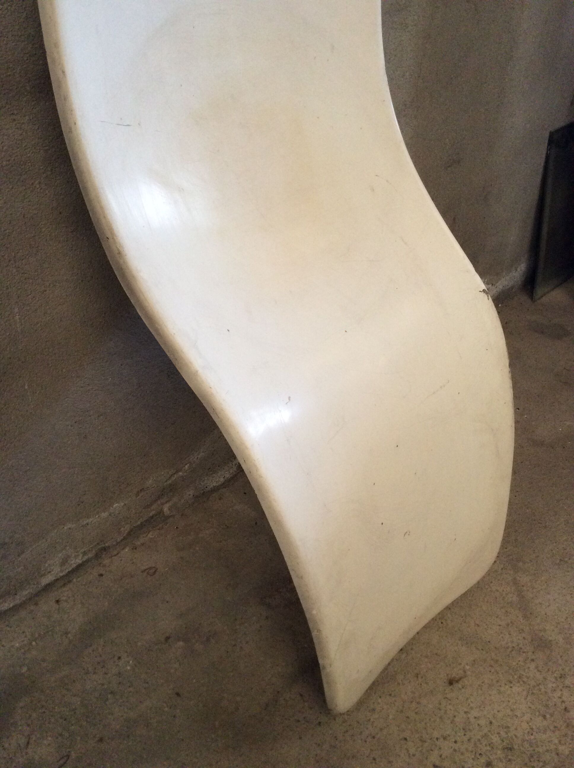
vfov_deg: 56.9
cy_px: 384
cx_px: 287
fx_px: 709
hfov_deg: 44.1
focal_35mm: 32
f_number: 2.4
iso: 160
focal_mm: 3.3
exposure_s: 1/25
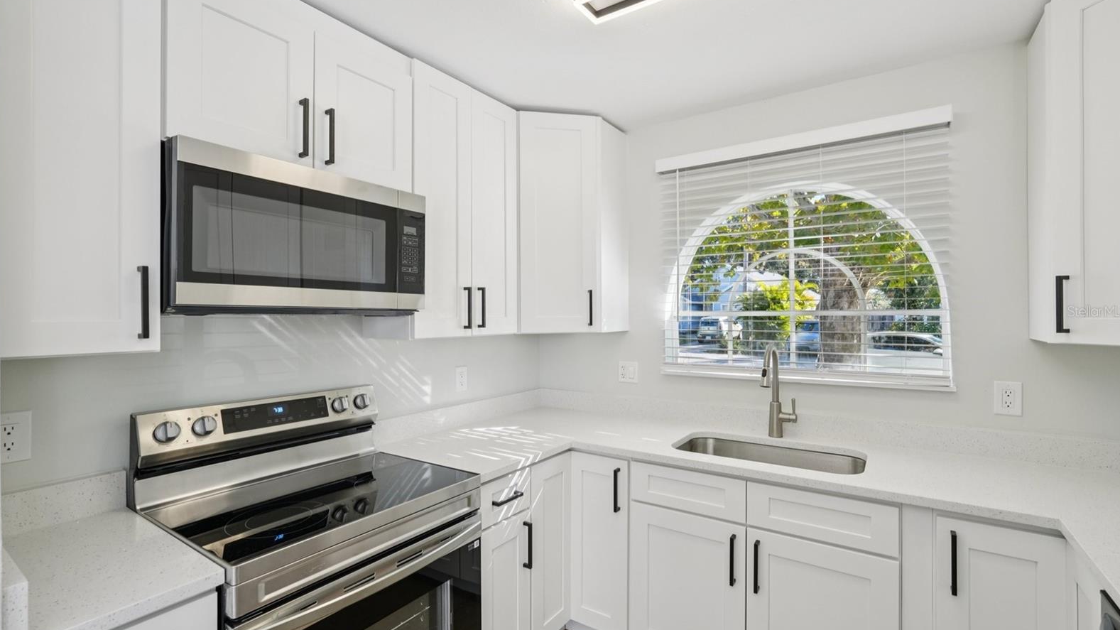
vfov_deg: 62.3
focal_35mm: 18
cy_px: 311
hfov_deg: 94.2
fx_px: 521
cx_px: 562
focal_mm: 16.5
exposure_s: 1/50
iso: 400
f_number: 8
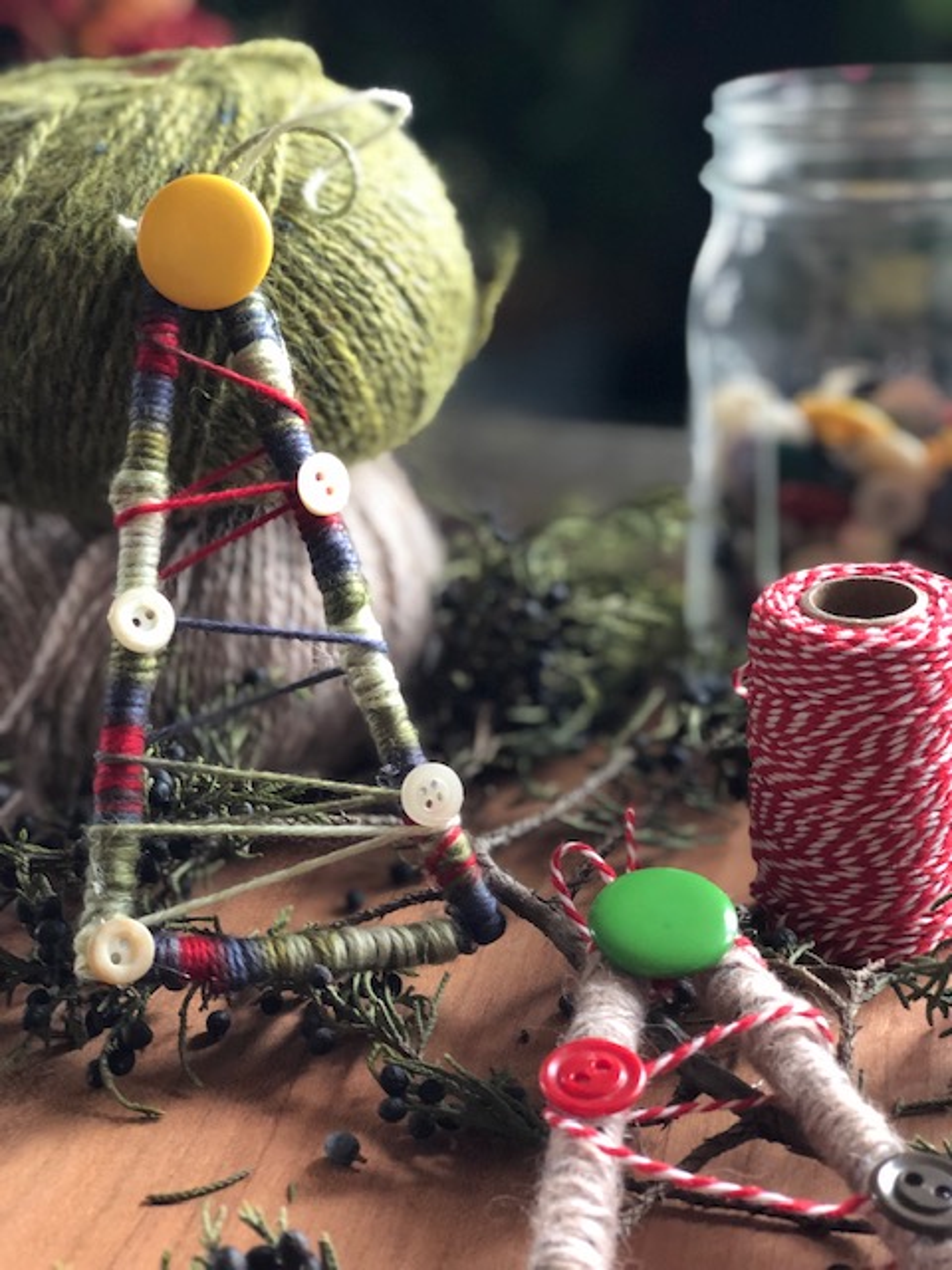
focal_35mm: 52
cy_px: 635
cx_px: 476
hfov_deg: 28.0
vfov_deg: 36.8
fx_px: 1907
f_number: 2.4
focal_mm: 6
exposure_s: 1/17
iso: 160
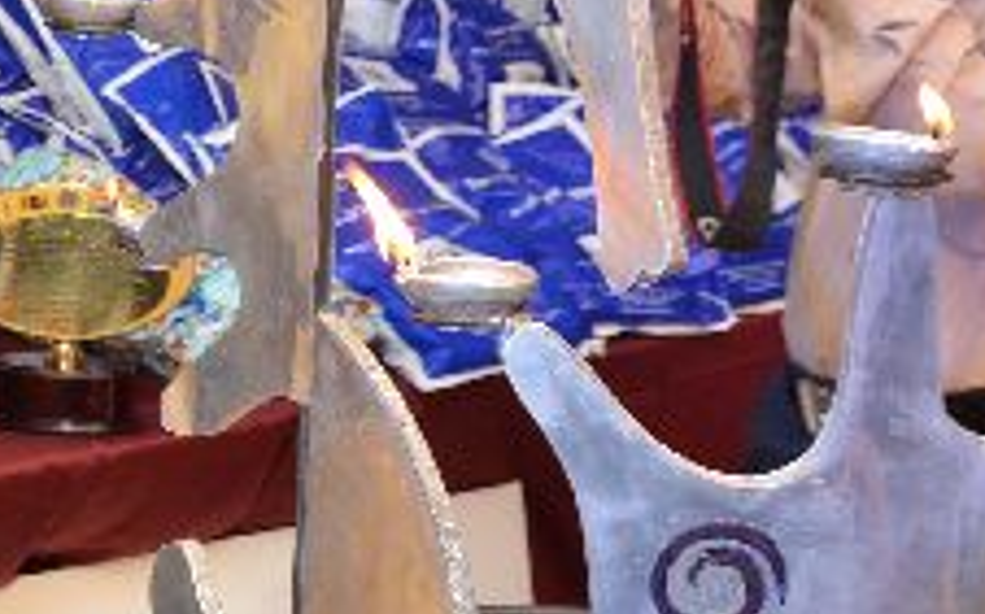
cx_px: -203
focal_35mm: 81
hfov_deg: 23.3
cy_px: -22
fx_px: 2173
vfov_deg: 15.7
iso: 1000
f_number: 4.5
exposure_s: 1/125
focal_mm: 18
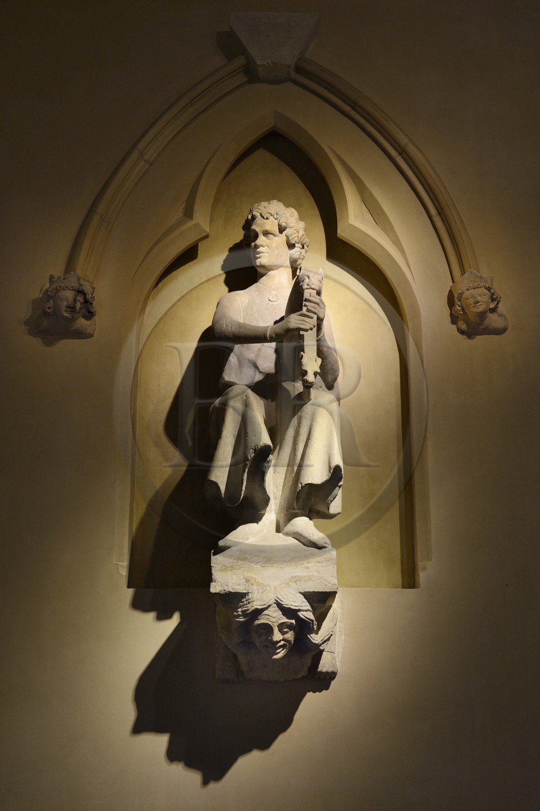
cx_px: 270
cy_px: 406
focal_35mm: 50
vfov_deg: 39.6
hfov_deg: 27.0
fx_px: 1126
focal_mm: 50
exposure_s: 1/40
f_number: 6.3
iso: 800
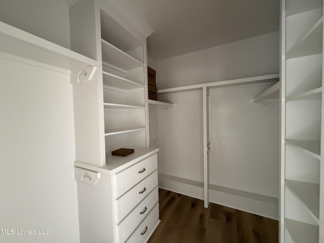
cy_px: 122
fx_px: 131
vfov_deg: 85.7
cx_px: 162
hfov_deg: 102.1
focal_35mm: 14
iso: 800
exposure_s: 1/60
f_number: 2.2
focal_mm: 2.22
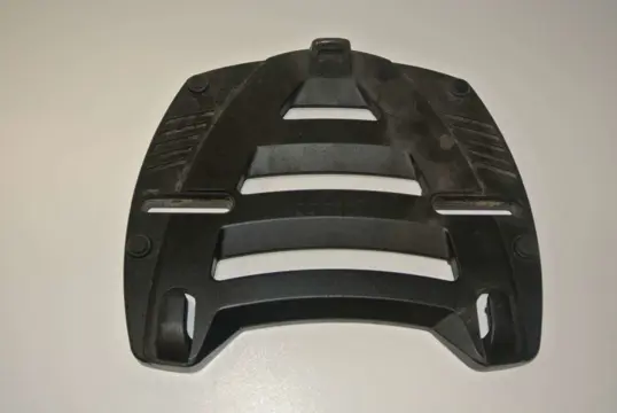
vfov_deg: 37.0
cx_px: 308
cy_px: 206
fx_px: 618
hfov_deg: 53.1
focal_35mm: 36
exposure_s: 1/60
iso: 200
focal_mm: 13.6
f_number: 4
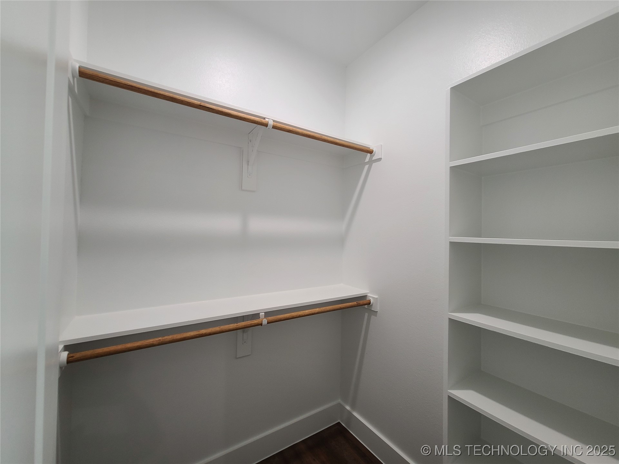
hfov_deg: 106.2
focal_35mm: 13
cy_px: 232
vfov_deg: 89.9
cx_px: 310
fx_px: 232
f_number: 2.2
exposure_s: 1/60
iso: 125
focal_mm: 2.2
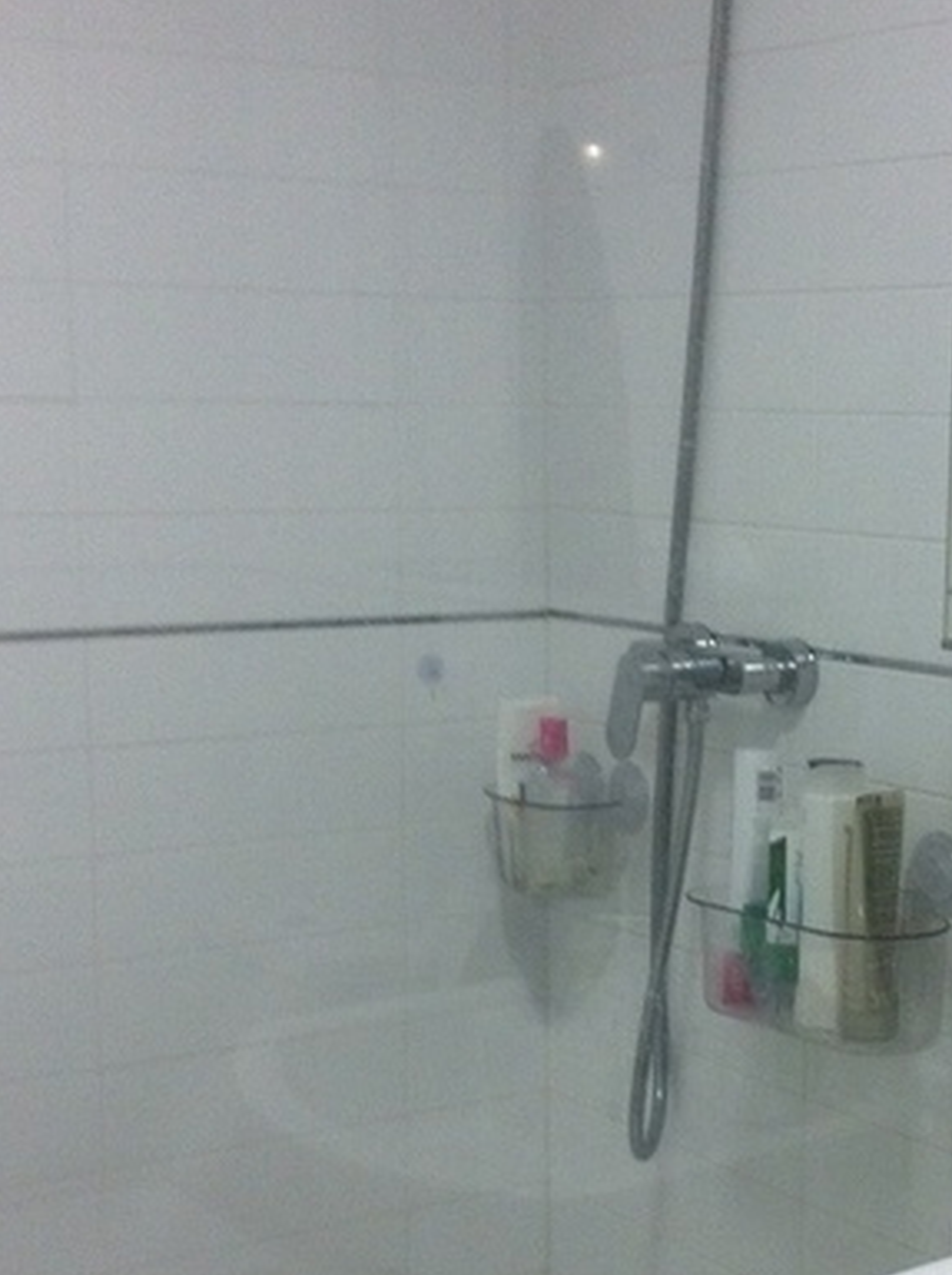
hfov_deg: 20.7
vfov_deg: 27.6
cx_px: 789
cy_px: 887
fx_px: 2573
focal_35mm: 70
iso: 80
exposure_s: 1/25
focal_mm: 3.85
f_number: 2.8
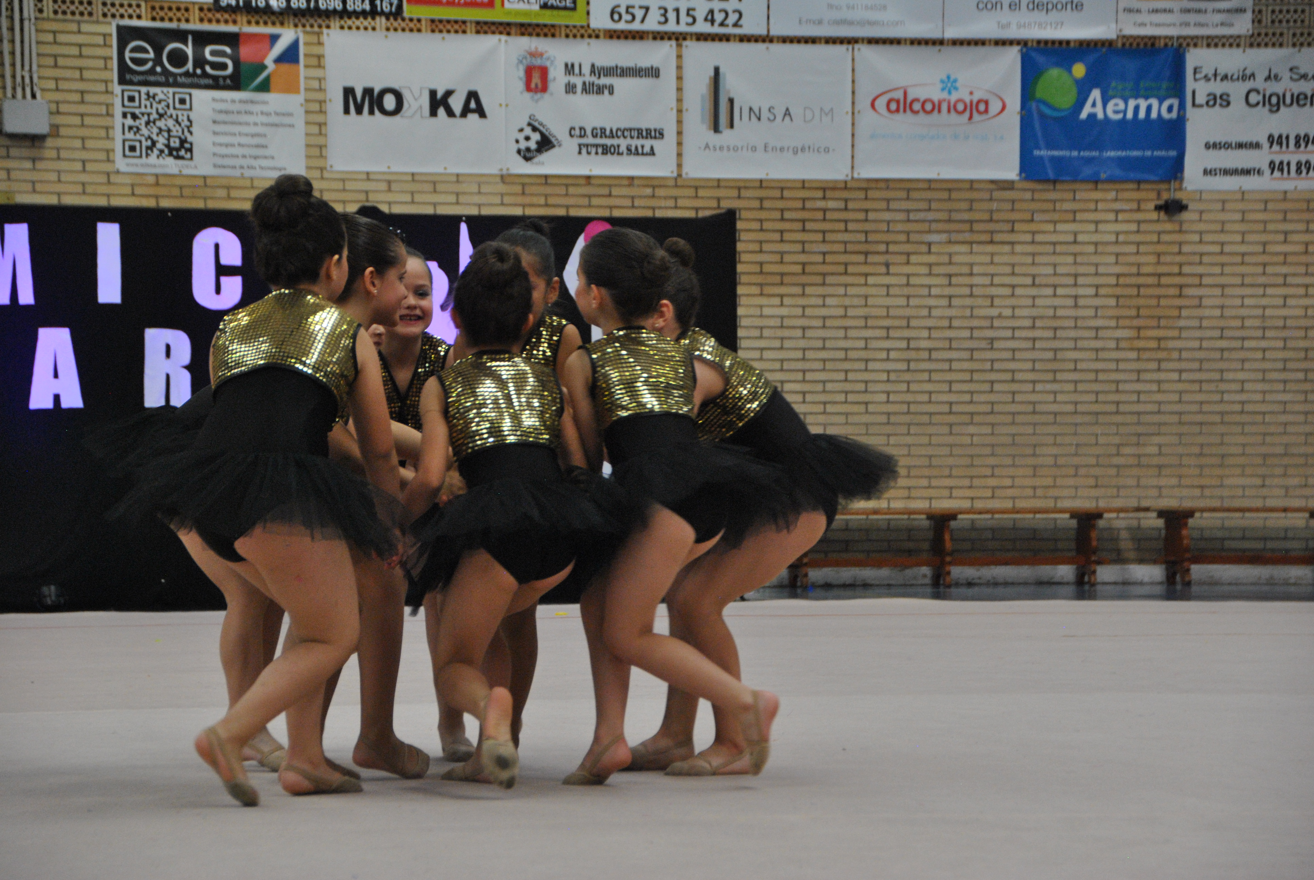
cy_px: 440
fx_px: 4111
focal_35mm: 112
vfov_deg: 12.2
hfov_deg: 18.2
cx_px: 657
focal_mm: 75
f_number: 5.3
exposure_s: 1/160
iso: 800
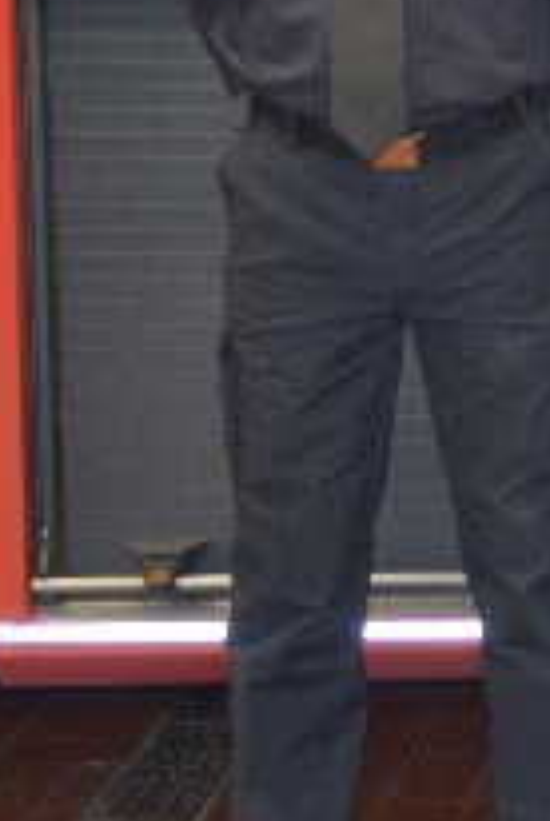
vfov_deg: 11.2
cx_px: 1259
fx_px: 4173
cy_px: 122
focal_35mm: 183
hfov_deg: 7.1
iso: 800
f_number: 4.2
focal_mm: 35
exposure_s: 1/60
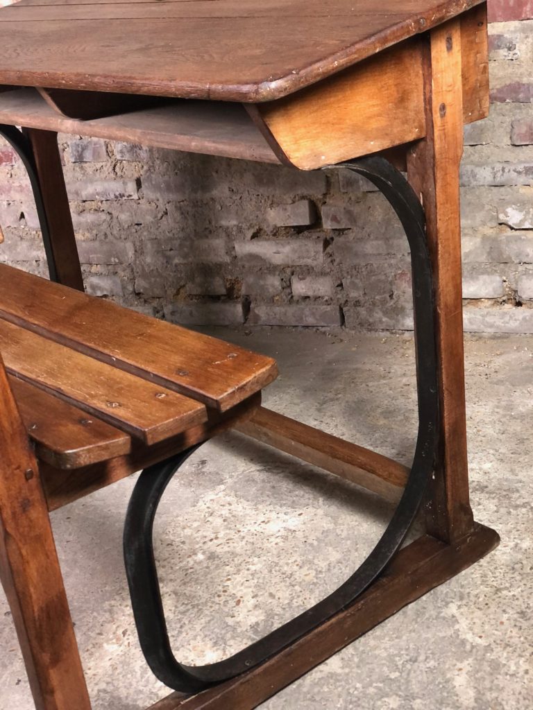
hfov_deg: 28.0
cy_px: 355
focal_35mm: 52
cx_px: 266
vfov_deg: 36.8
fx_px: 1068
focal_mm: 6
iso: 160
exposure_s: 1/14
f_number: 2.4
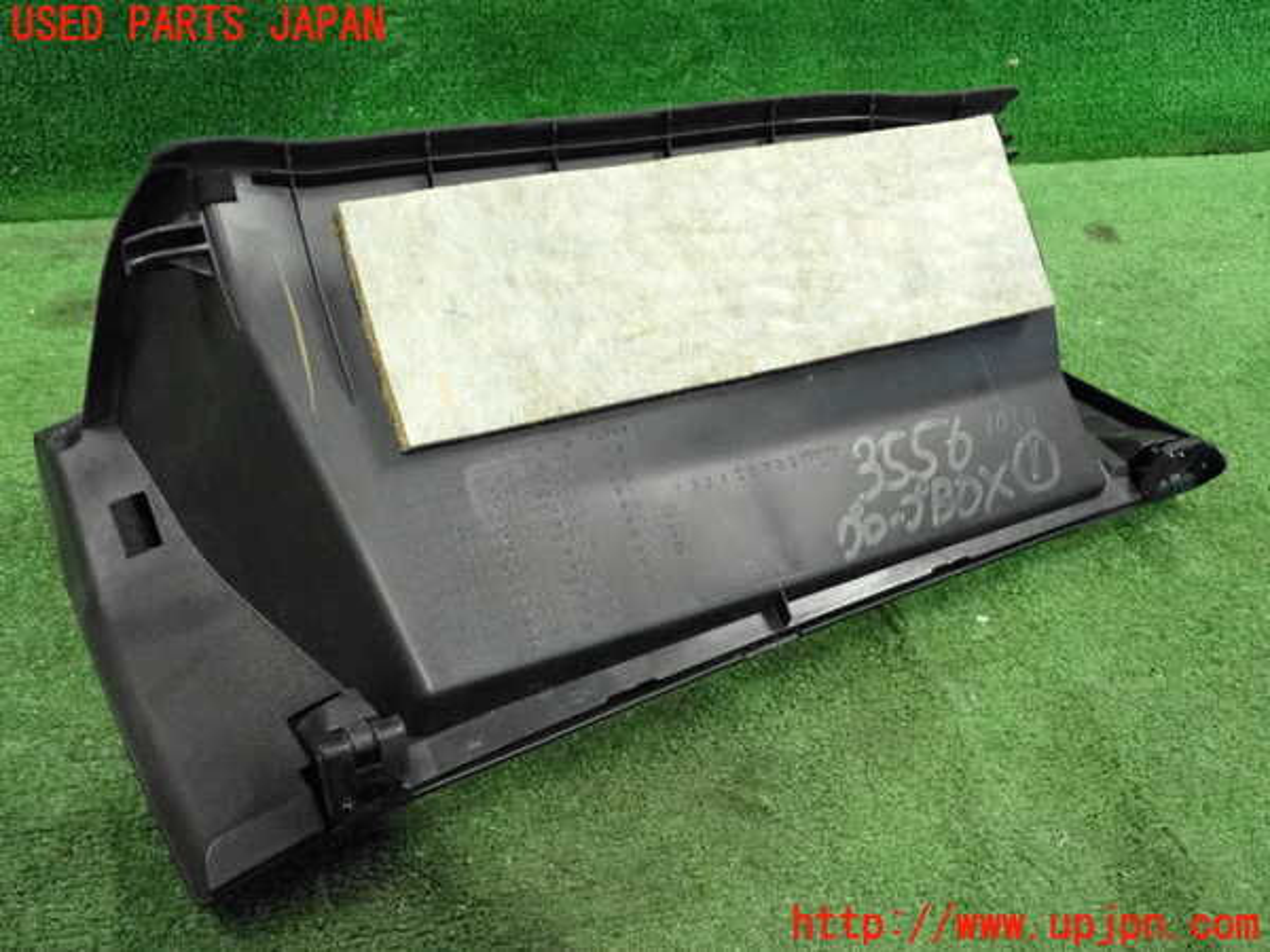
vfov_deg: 39.7
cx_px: 635
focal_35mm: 36
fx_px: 1321
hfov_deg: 51.4
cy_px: 476
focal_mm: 6.37
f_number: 2.5
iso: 2500
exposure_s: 1/125
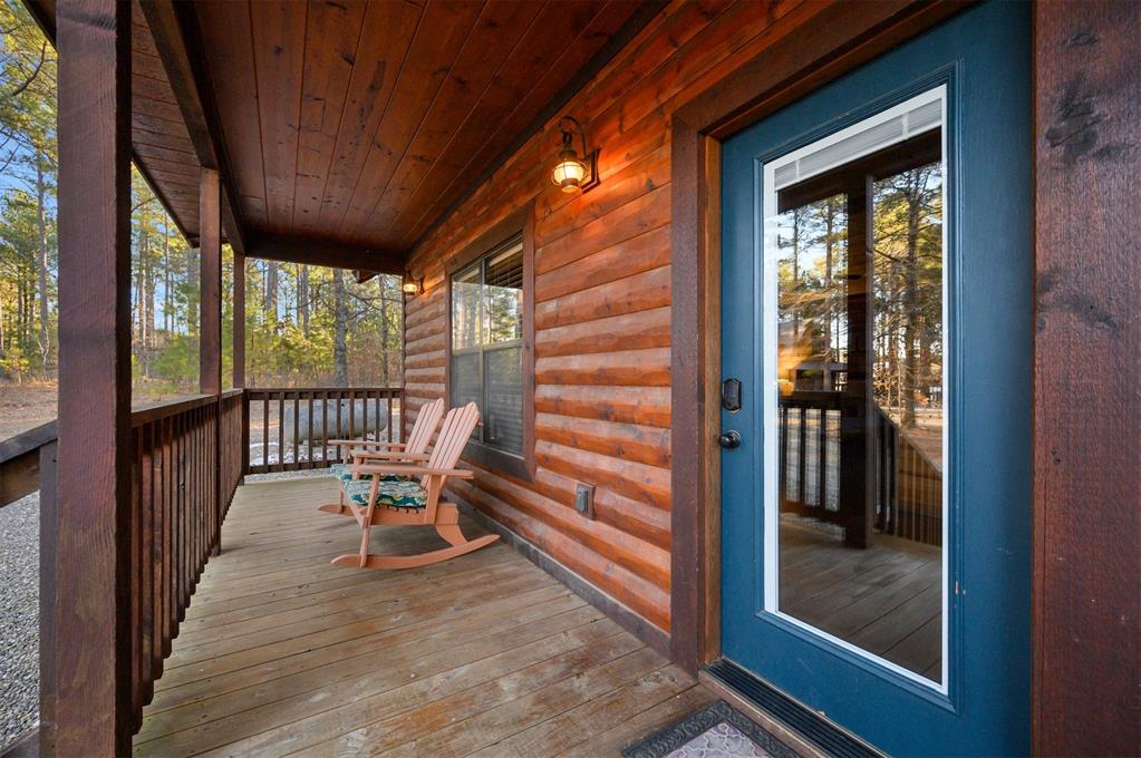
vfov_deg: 81.1
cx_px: 570
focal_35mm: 14
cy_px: 379
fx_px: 443
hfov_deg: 104.3
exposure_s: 1/125
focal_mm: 14
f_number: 5.6
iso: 640
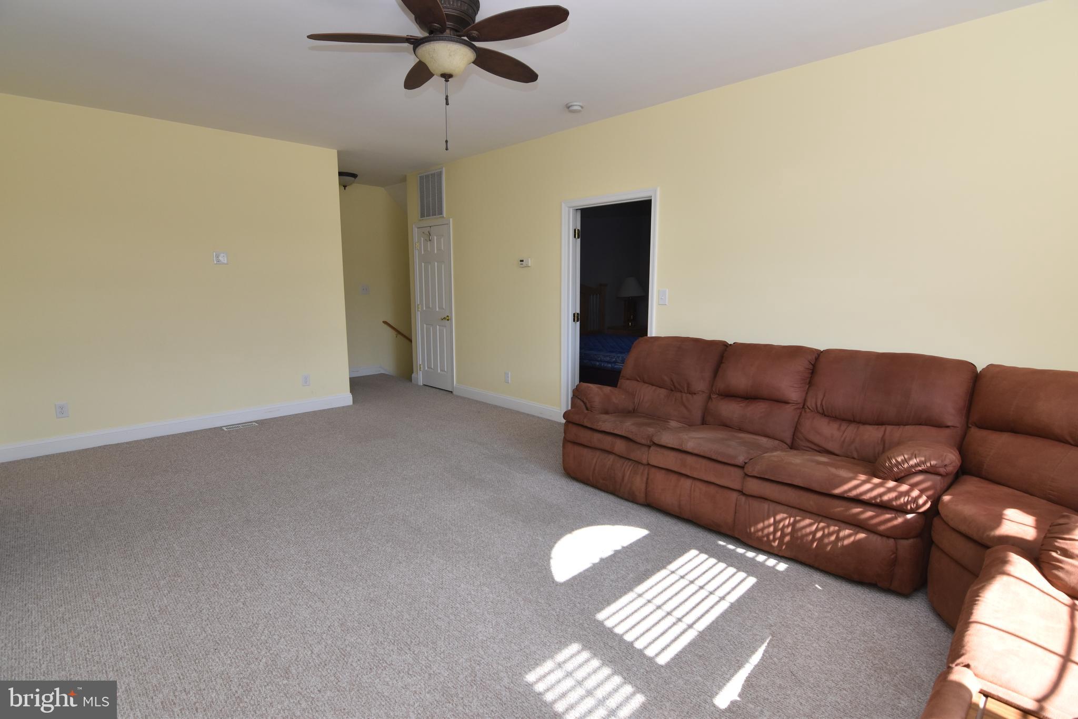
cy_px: 360
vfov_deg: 72.0
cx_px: 539
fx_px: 494
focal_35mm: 16
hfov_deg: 95.0
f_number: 5.6
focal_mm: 11
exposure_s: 1/125
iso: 400
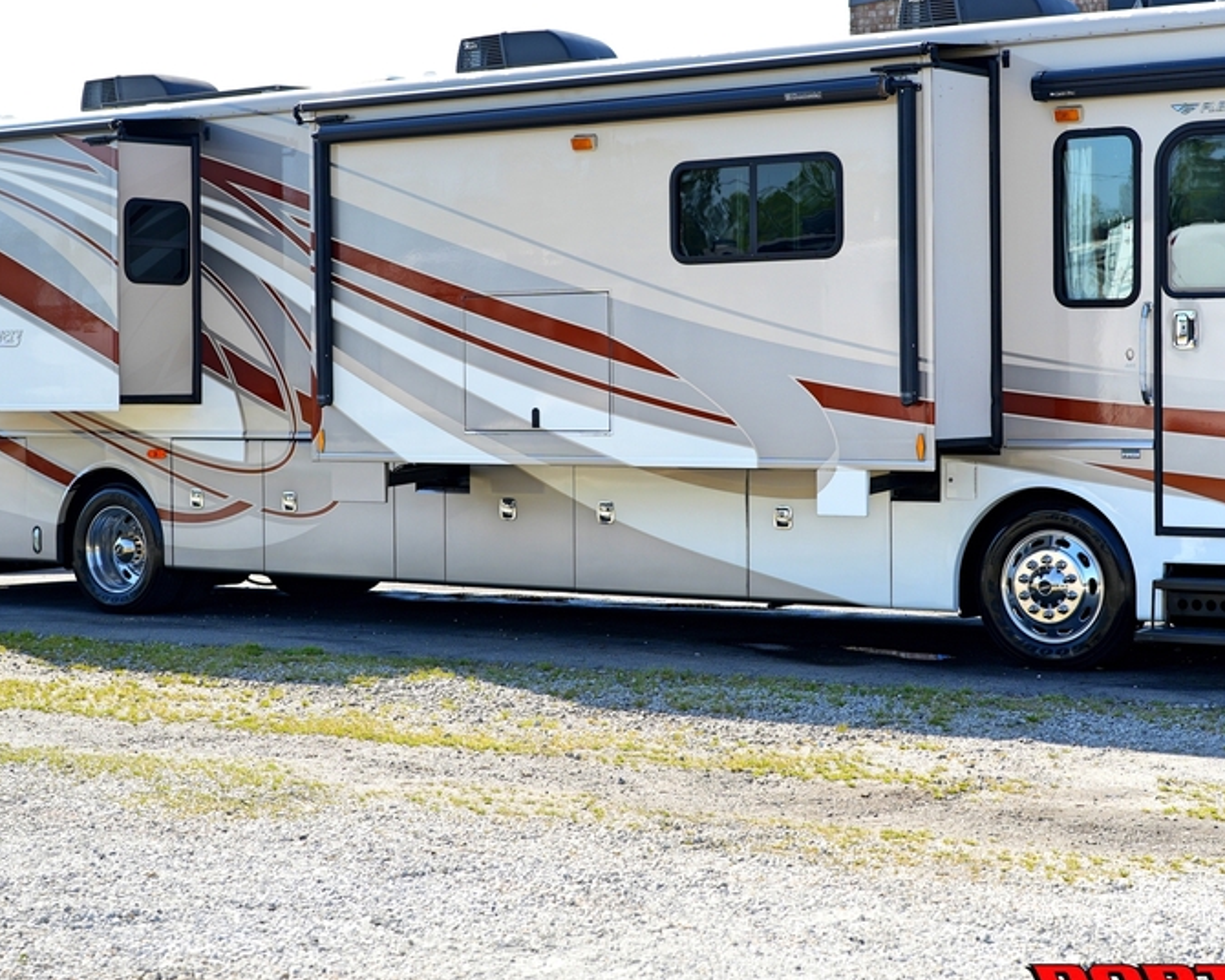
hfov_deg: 27.1
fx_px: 2538
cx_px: 664
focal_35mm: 70
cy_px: 409
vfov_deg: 21.8
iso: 100
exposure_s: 1/800
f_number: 3.5
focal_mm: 50
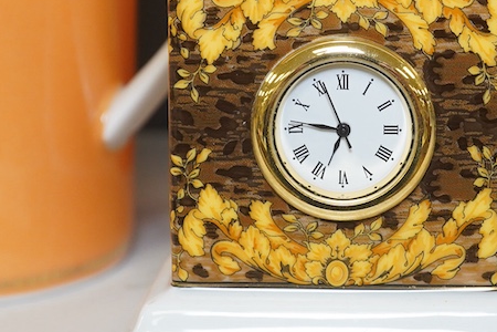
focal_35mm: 90
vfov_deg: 15.2
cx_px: 329
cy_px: 114
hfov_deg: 22.5
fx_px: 1242
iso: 1250
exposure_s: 1/125
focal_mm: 30
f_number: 11
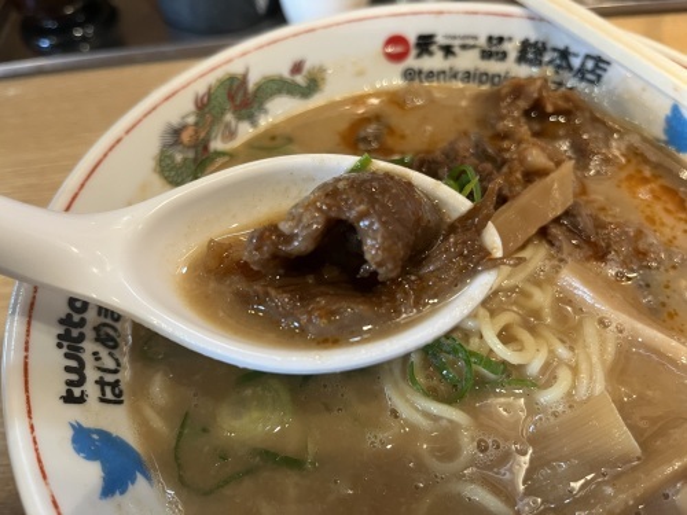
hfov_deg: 67.3
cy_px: 258
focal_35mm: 26
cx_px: 344
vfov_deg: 53.1
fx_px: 516
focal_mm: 5.1
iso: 320
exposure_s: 1/60
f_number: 1.6
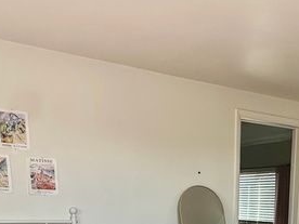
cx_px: 245
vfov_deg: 23.8
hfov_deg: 35.5
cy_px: 309
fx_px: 449
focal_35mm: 52
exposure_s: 1/226
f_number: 2.2
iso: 40
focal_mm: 2.22
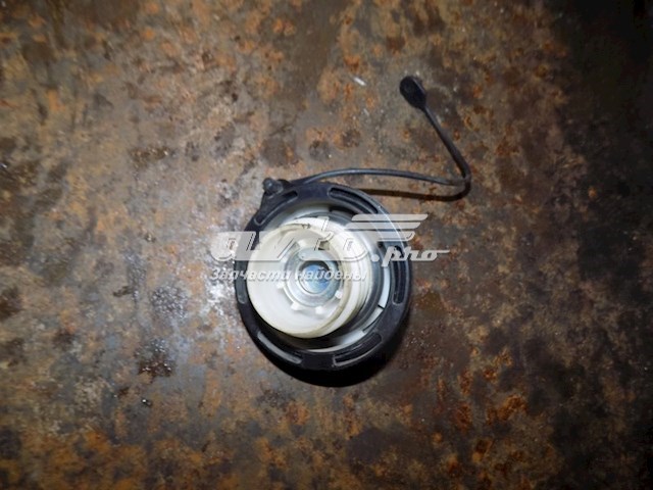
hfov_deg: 73.9
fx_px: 434
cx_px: 326
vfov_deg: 58.9
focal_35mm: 23
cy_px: 245
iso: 200
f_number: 3.1
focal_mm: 4
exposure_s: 1/30
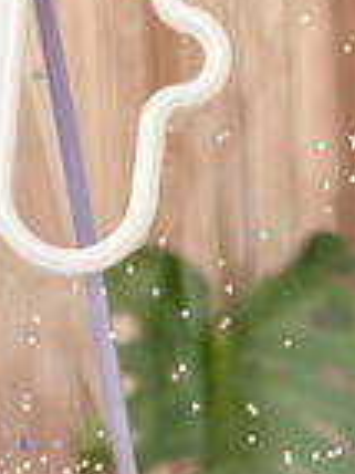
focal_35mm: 97
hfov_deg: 15.1
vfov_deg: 19.8
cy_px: 436
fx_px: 1328
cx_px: 40
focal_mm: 5.96
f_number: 1.6
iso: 50
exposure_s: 1/121
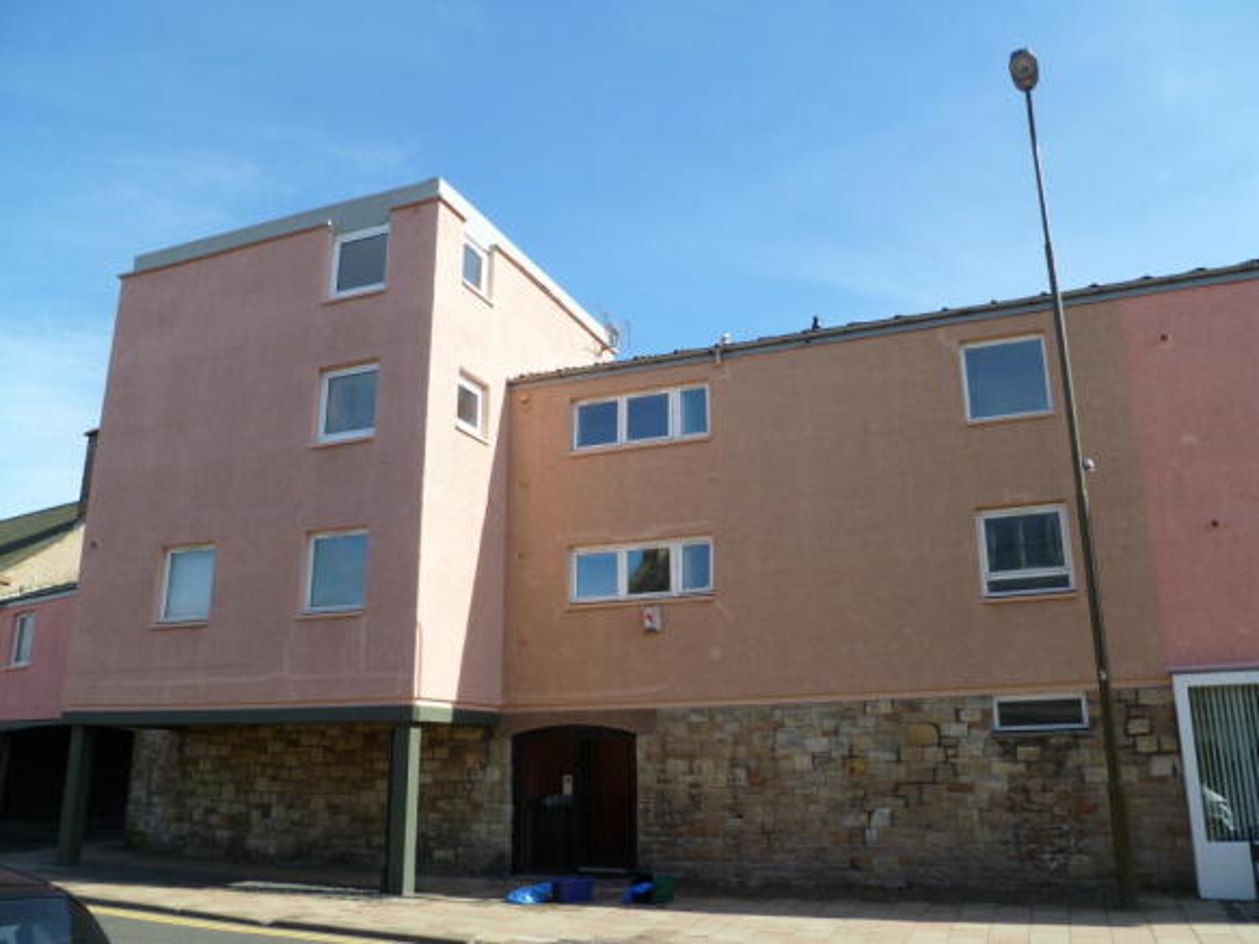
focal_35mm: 28
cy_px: 472
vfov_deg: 49.7
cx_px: 630
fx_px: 1018
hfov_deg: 63.5
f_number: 3.3
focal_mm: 5
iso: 80
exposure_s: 1/400
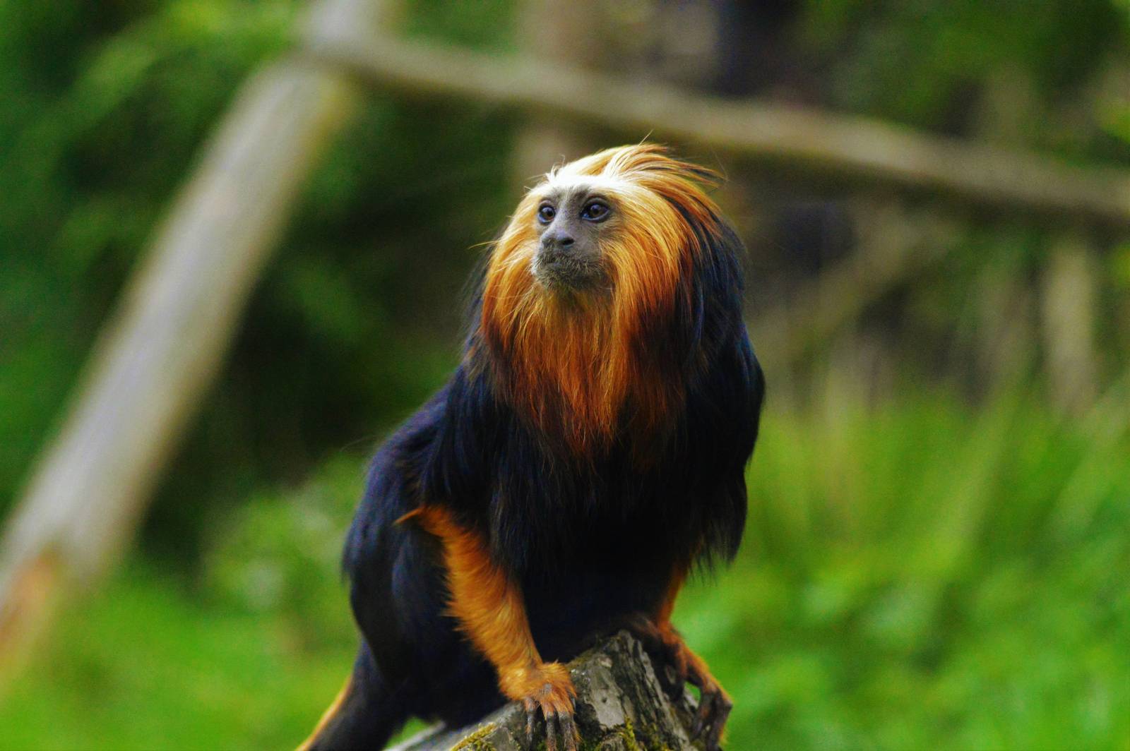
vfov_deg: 13.0
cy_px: 376
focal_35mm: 105
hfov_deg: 19.5
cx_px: 565
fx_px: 3293
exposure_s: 1/4000
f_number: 4
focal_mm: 70
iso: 6400
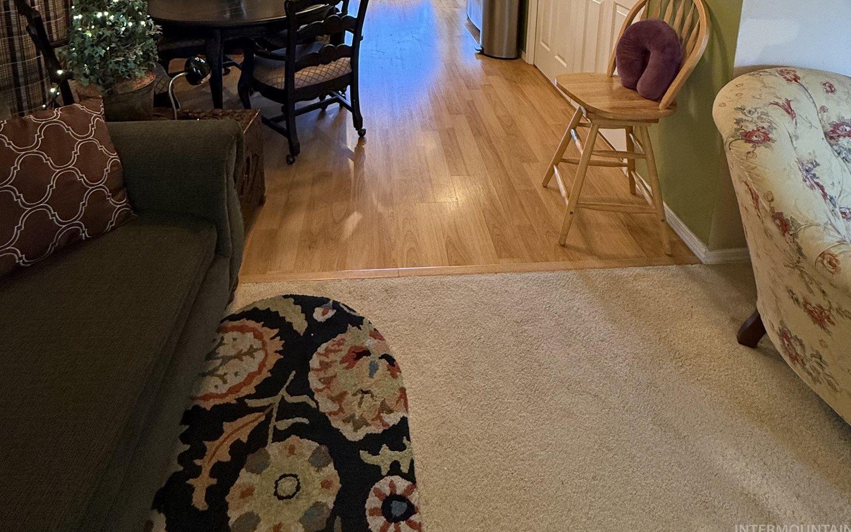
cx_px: 404
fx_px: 487
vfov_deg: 46.4
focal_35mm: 21
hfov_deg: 82.2
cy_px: -18
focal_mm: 2.22
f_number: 2.2
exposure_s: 1/75
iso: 320
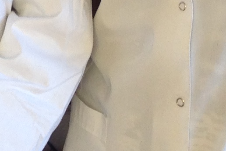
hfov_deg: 9.3
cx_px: -63
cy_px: -319
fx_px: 1362
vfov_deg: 5.8
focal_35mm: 217
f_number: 2.4
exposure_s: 1/60
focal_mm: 4.12
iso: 64
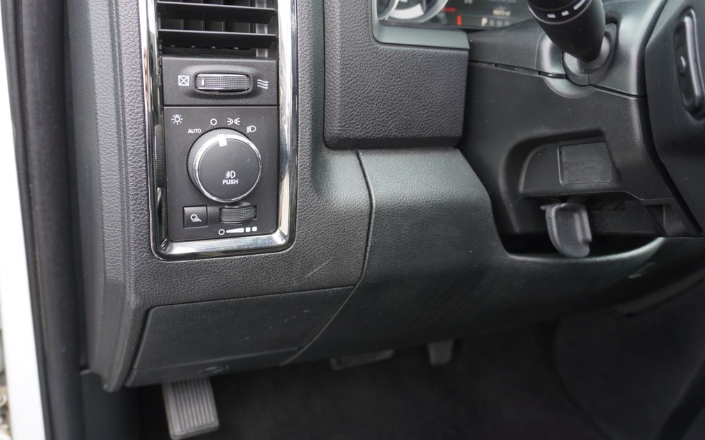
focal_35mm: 33
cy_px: 213
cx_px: 353
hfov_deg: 58.9
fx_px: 625
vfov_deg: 38.8
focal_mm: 21
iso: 250
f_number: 4
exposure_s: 1/60
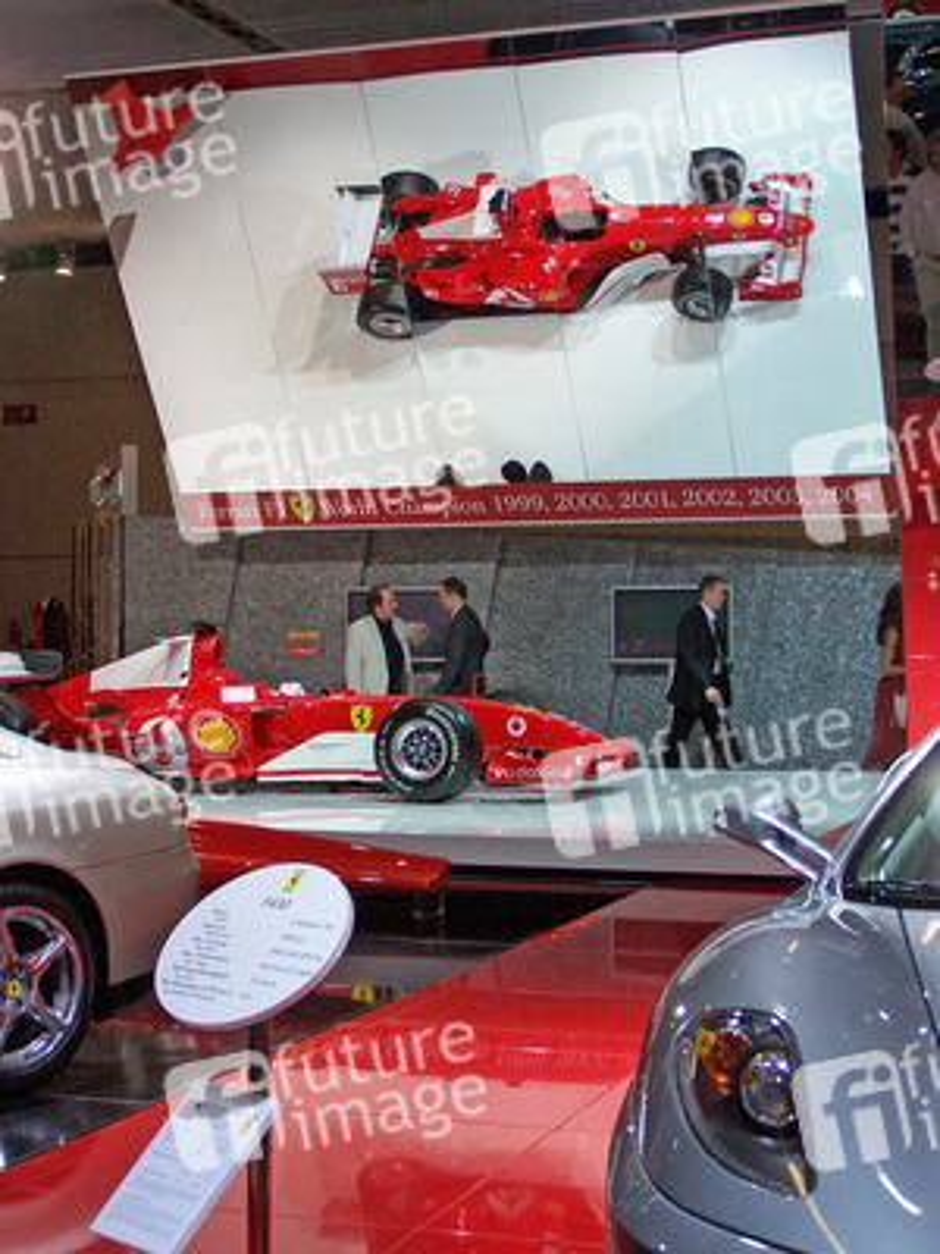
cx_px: 470
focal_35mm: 64
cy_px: 627
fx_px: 2317
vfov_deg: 30.3
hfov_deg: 22.9
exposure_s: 1/200
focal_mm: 10.7
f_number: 3.2
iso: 200
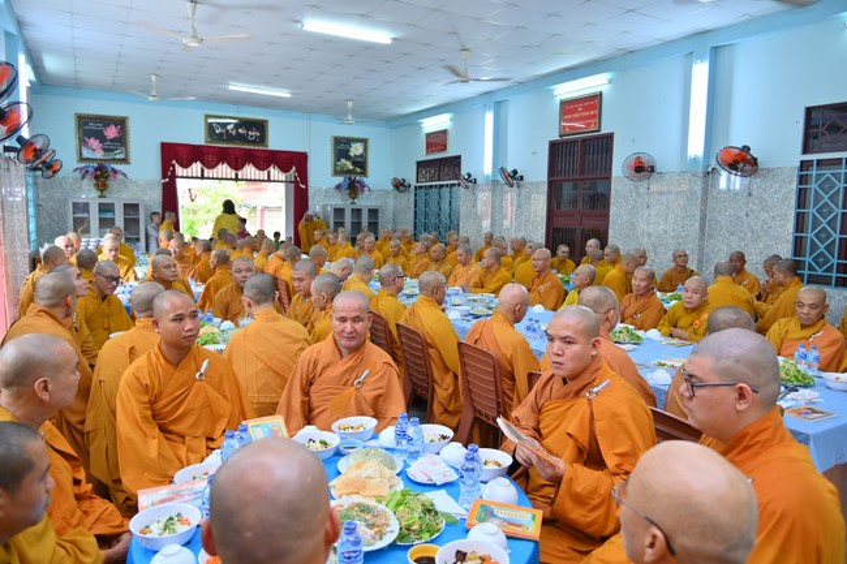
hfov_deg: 73.8
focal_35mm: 24
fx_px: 564
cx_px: 424
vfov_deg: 53.1
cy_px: 282
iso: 500
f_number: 4
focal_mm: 24
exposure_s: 1/100
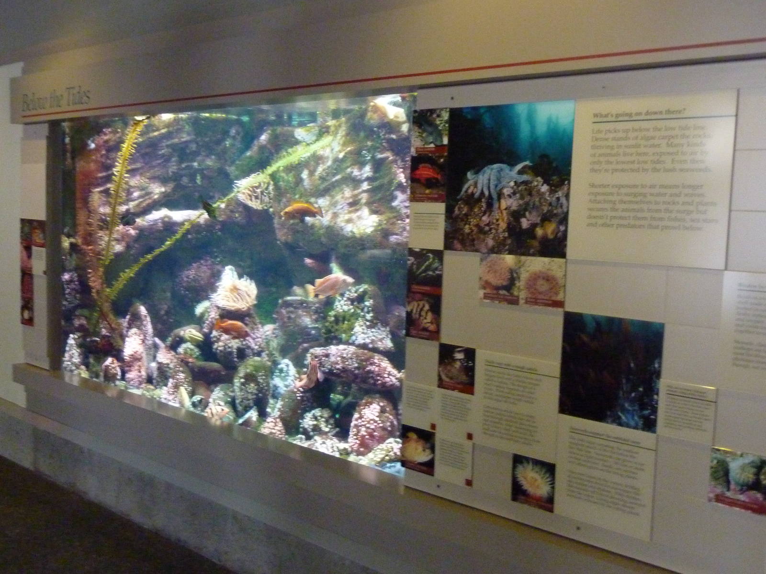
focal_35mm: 37
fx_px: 819
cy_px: 287
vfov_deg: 38.7
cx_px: 383
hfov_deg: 50.1
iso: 800
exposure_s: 1/10
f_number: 3.6
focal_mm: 6.1
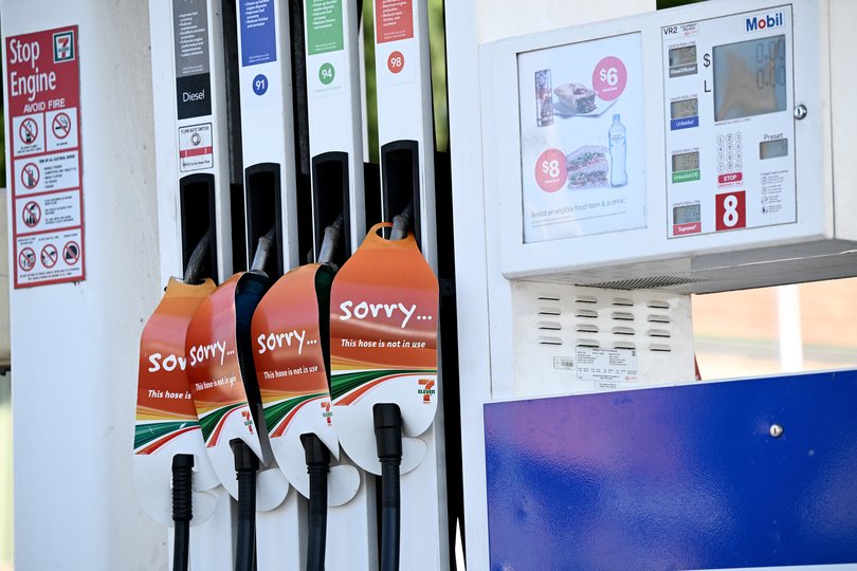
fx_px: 3333
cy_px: 286
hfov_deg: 14.7
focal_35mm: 140
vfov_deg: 9.8
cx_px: 428
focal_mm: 140
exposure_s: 1/1250
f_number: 3.5
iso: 400
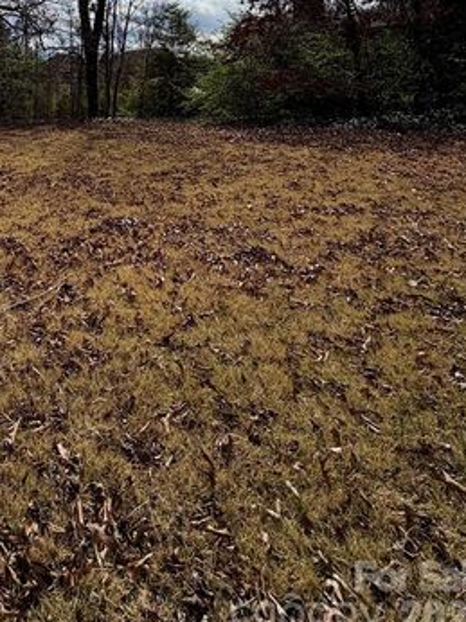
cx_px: 45
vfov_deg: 55.4
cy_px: 48
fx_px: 485
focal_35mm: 27
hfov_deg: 46.2
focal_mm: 2.22
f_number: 2.2
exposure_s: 1/3289
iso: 25
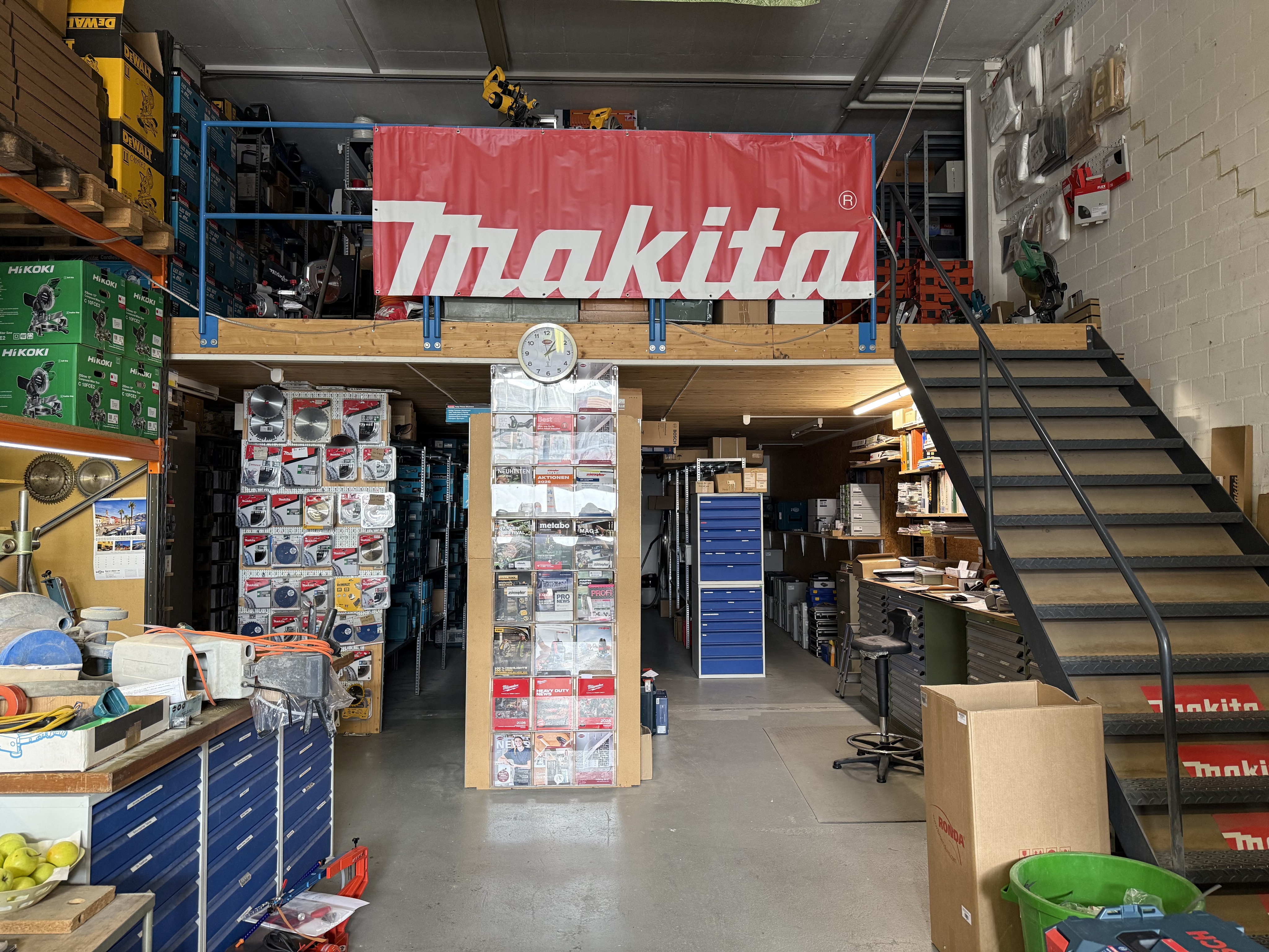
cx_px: 634
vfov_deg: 56.8
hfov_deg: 71.6
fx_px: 880
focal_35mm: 24
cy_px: 476
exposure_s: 1/100
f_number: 1.78
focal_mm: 6.76
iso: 250
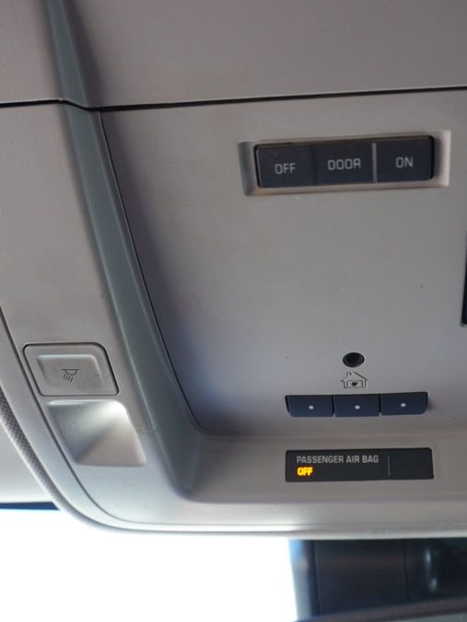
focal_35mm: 35
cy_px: 308
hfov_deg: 40.2
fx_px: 630
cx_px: 309
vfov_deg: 52.6
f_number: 4
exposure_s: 1/60
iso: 250
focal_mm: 16
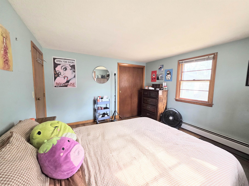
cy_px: 93
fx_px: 94
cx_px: 124
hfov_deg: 106.2
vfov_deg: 89.9
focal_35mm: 13
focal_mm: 2.2
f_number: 1.9
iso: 200
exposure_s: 1/120
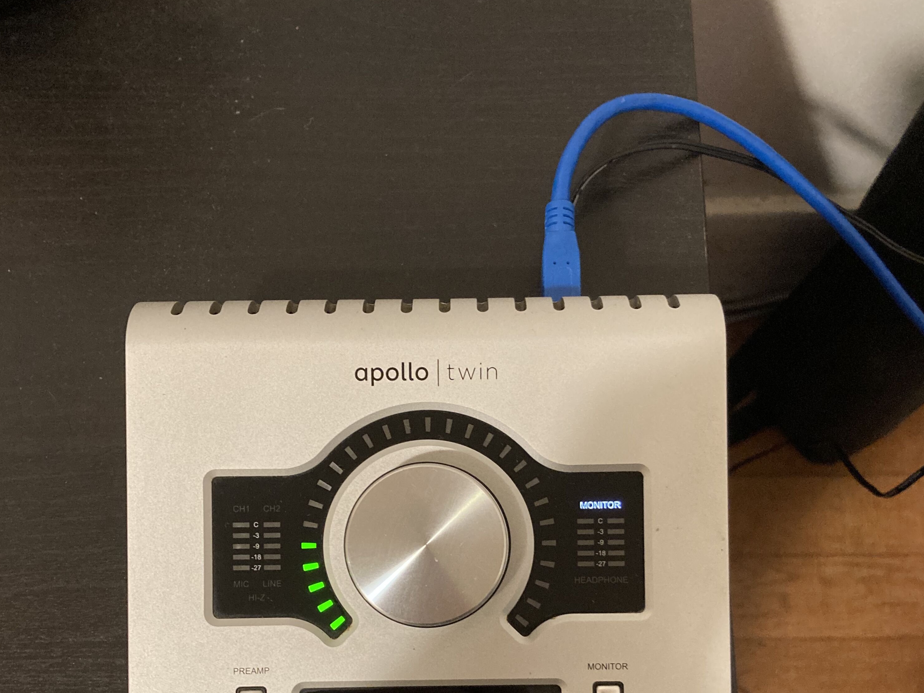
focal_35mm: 38
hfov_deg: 49.0
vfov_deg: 36.7
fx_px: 1014
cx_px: 456
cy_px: 534
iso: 320
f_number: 1.8
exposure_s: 1/25
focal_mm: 3.99
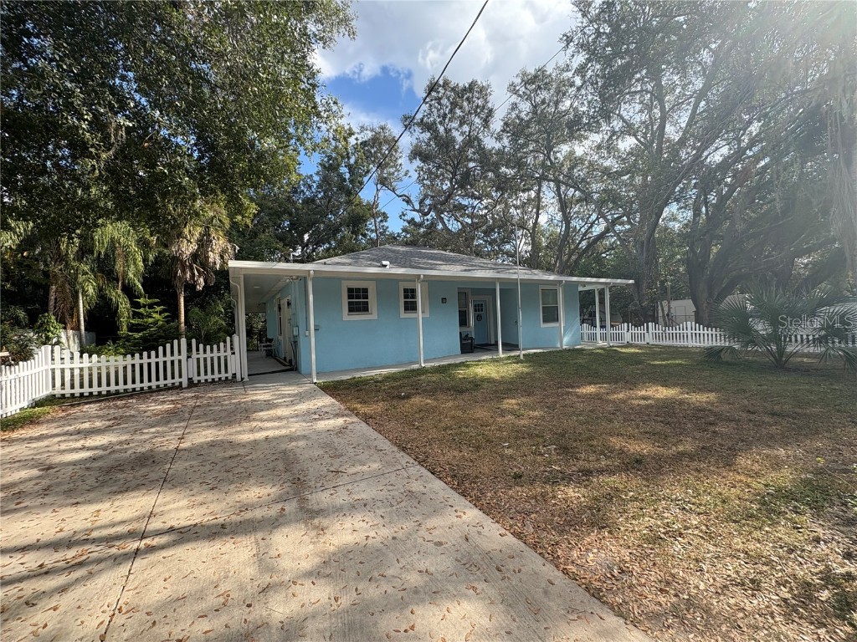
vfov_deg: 85.7
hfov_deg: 102.1
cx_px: 428
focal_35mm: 14
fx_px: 347
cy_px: 321
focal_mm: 2.22
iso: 40
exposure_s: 1/544
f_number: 2.2
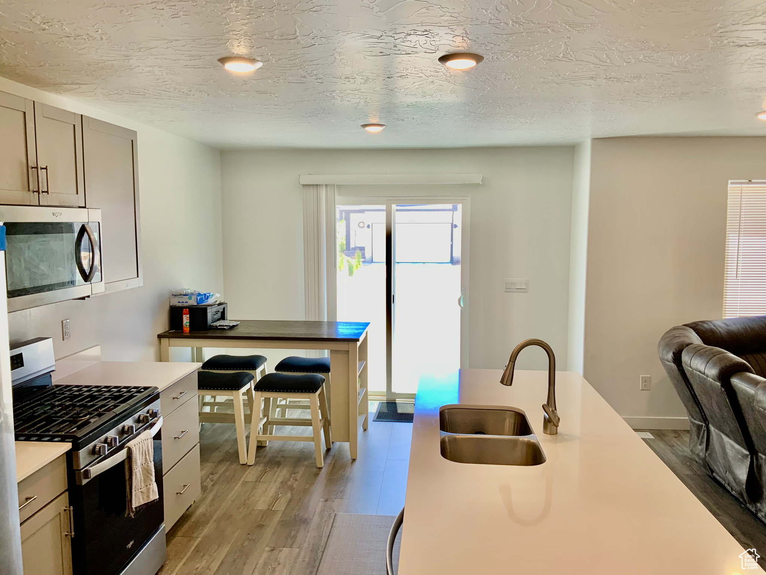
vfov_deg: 48.2
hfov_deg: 61.7
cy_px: 288
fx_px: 642
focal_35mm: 29
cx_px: 383
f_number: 1.8
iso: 20
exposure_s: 1/120
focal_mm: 3
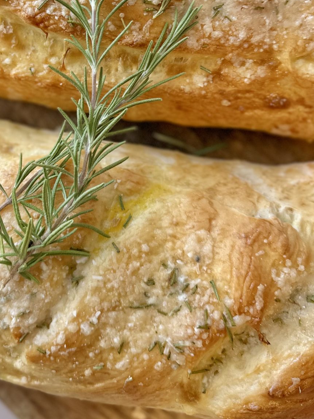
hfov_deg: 32.9
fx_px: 520
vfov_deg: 41.7
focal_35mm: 43
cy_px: 77
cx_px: 75
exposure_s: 1/120
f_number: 1.78
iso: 125
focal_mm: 6.86
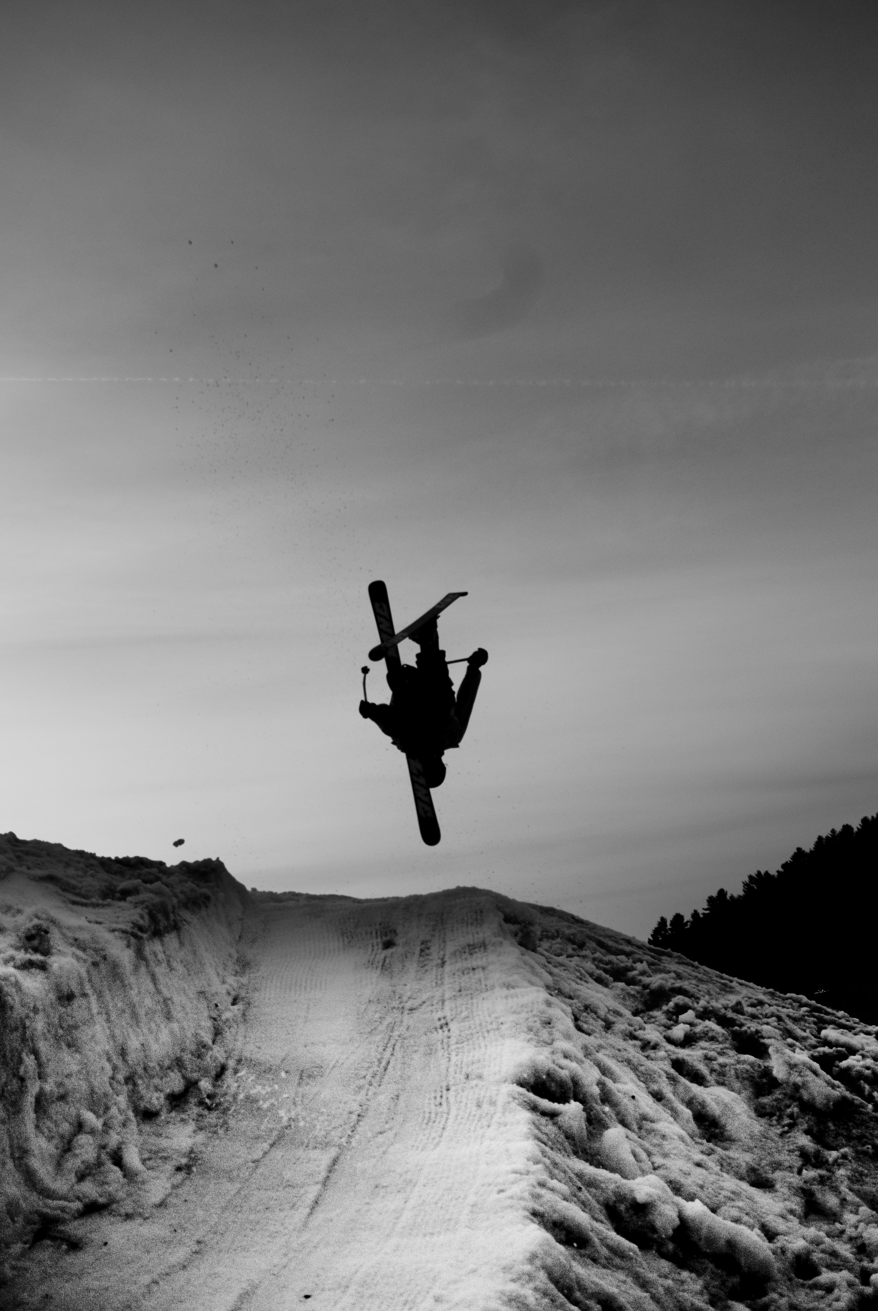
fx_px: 1423
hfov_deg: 34.3
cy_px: 702
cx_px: 429
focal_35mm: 39
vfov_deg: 49.5
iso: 140
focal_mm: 22
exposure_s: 1/1000
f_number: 4
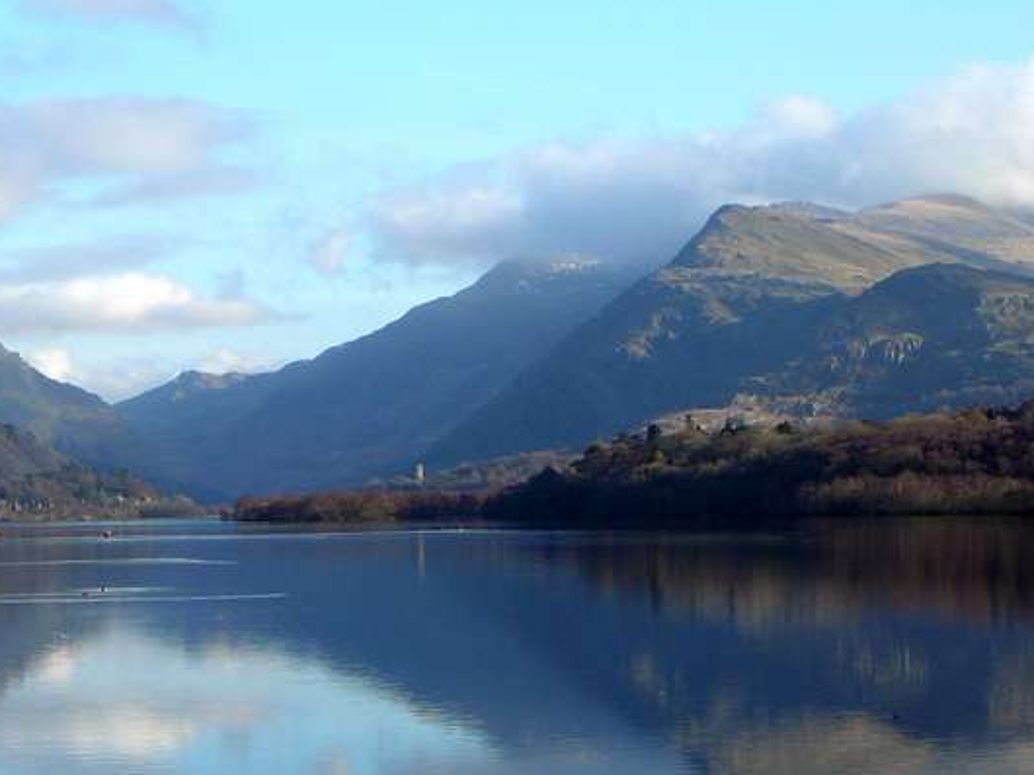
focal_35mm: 116
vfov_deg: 12.8
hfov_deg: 16.9
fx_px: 3463
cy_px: 437
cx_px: 345
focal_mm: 12.2
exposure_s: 1/640
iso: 80
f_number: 3.8
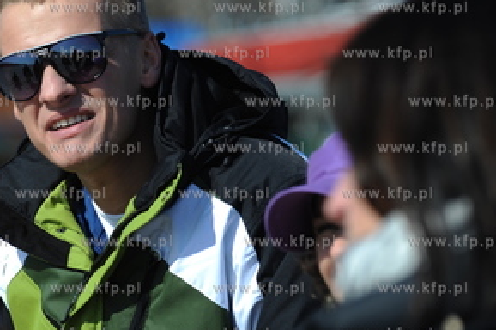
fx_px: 3234
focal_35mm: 235
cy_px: 124
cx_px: 187
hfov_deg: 8.8
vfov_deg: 5.8
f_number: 5.6
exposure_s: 1/640
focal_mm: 170
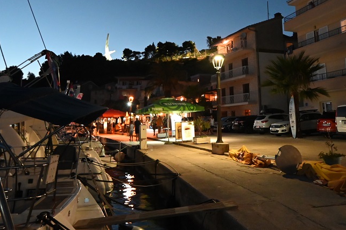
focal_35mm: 28
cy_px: 68
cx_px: 181
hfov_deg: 65.5
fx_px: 269
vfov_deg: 45.3
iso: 5600
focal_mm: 12
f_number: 4.5
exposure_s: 1/20
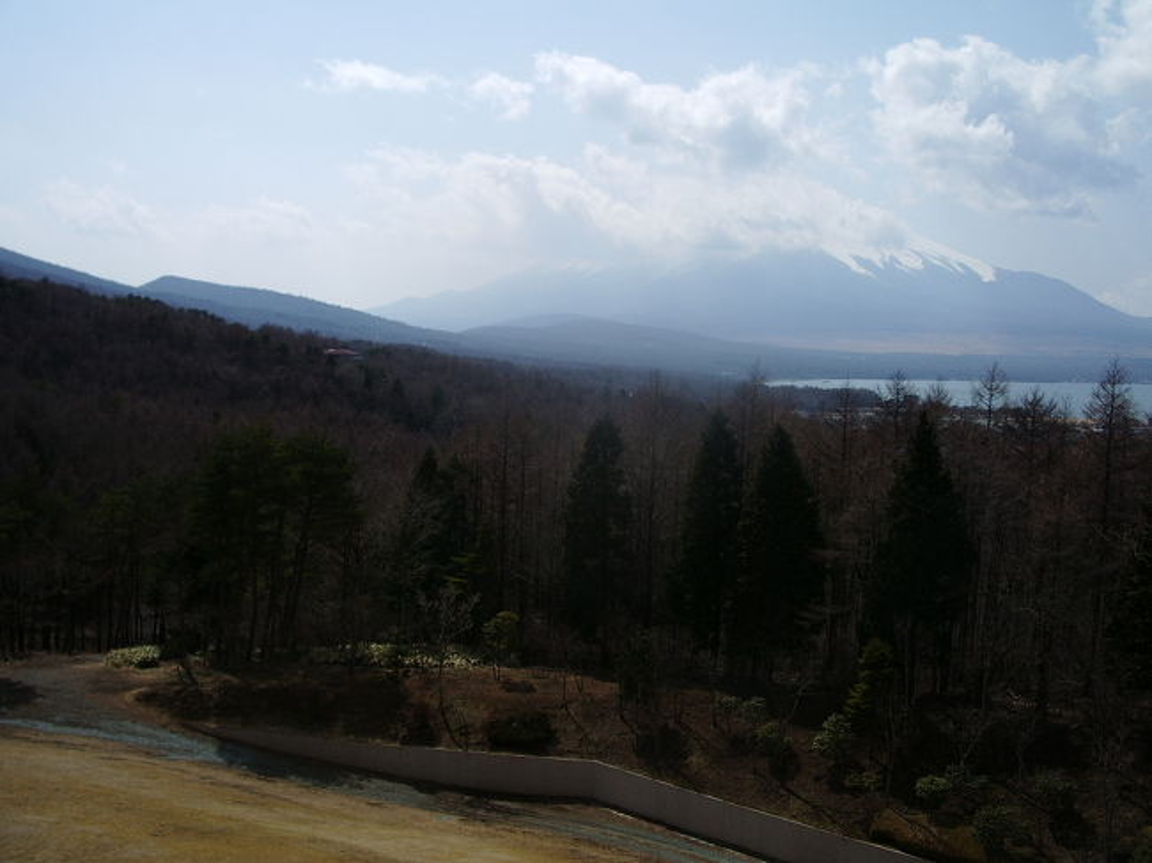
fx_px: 1164
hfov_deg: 52.6
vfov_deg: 40.7
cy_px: 432
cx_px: 576
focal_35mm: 35
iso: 50
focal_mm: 5.8
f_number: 4.3
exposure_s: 1/800
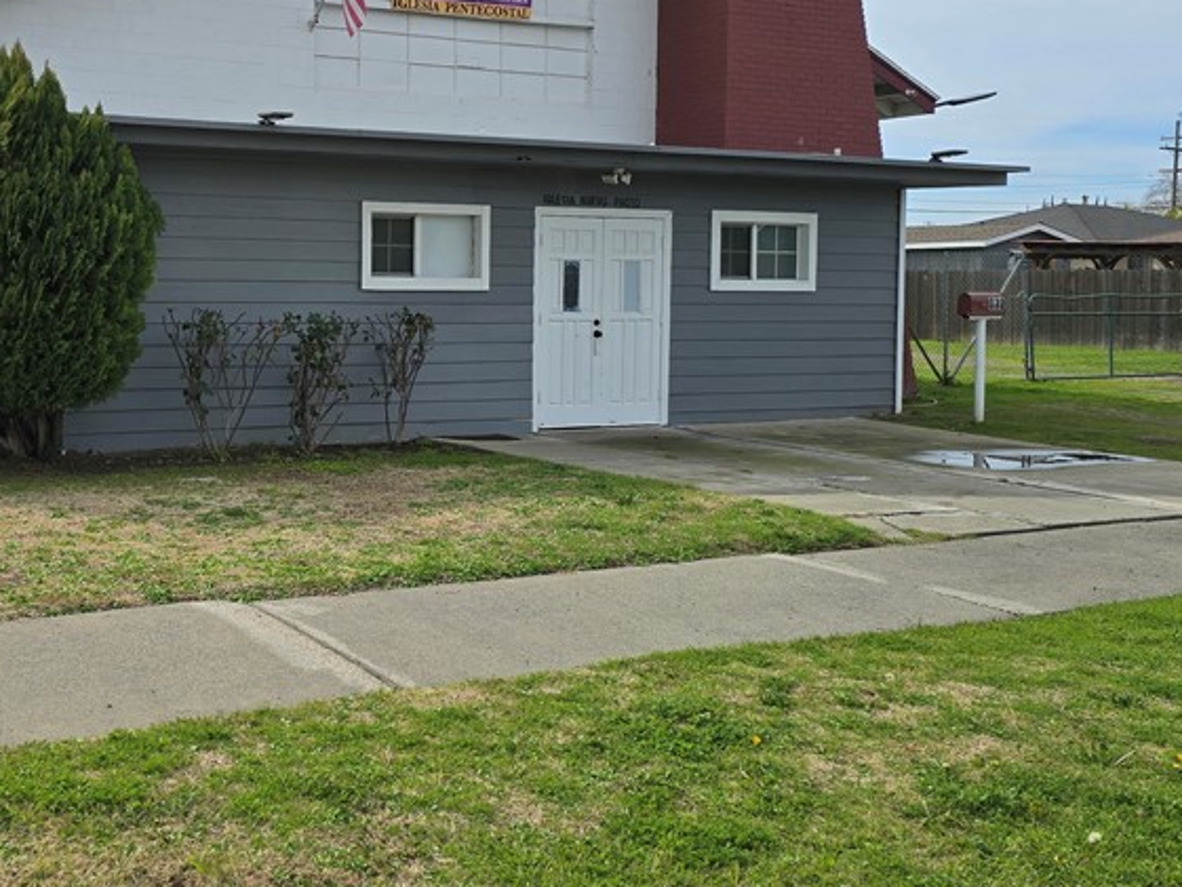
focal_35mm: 42
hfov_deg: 43.5
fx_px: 1434
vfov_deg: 34.1
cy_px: 305
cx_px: 314
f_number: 1.7
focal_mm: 6.3
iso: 12
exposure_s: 1/1235
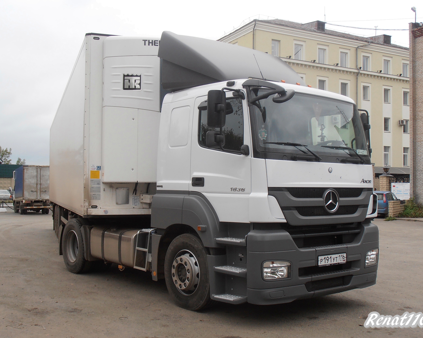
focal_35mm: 46
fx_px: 576
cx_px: 216
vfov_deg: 32.7
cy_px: 169
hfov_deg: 40.3
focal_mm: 7.87
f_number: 4.2
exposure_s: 1/160
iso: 80
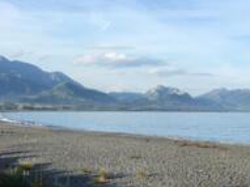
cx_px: 149
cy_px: 130
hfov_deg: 25.6
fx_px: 549
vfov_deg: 19.3
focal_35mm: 76
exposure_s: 1/974
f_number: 2.2
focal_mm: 4.15
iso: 25
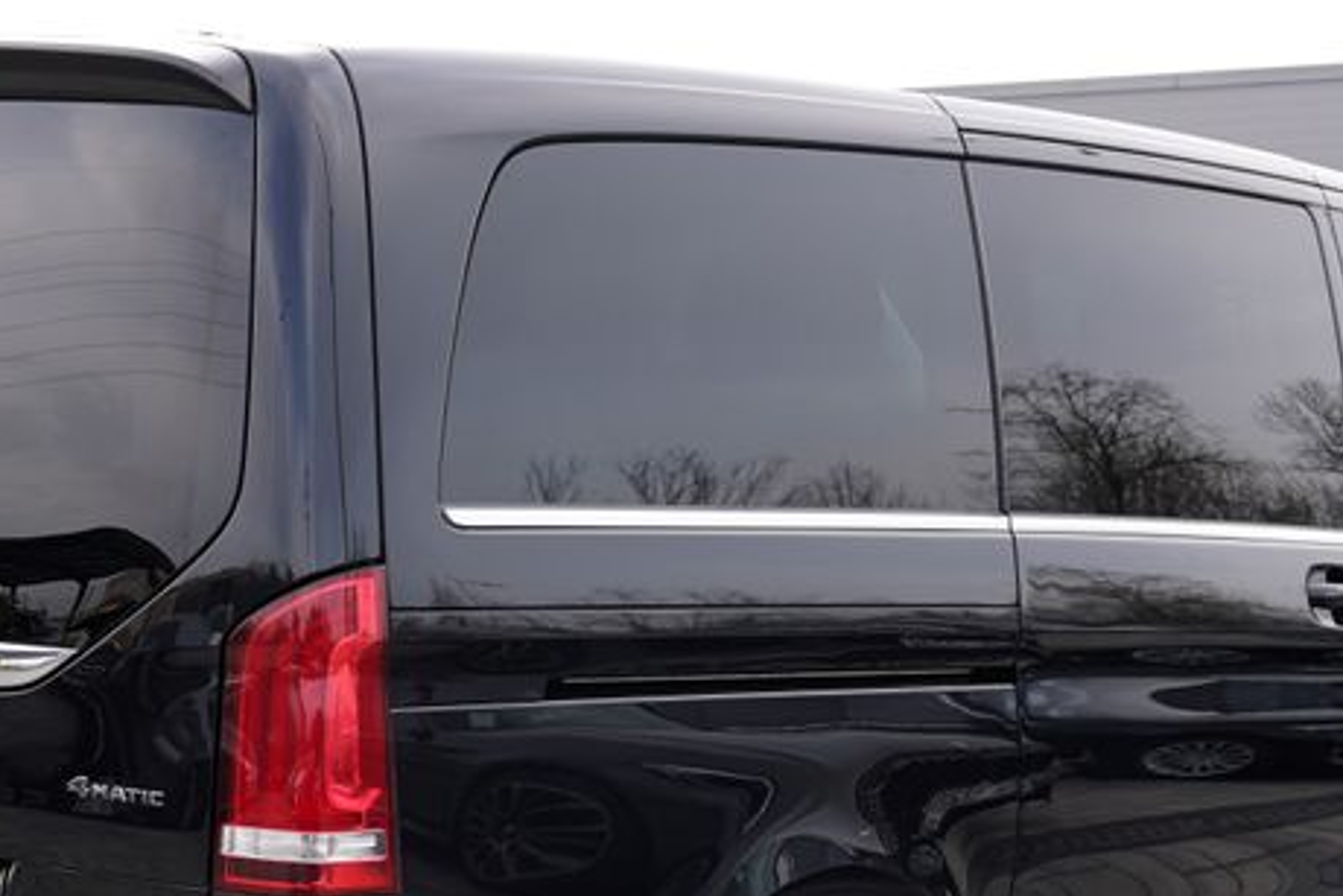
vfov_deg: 15.3
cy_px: 711
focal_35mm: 89
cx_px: 572
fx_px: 3321
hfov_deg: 22.8
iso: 100
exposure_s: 1/125
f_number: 5
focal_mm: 40
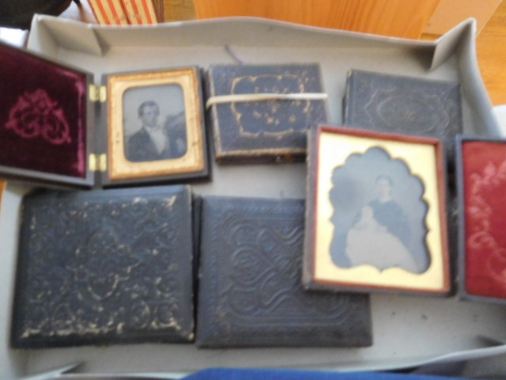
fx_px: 365
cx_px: 253
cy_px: 190
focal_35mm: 25
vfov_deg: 54.9
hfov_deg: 69.4
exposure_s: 1/2.5
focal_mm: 4.5
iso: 800
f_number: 3.4
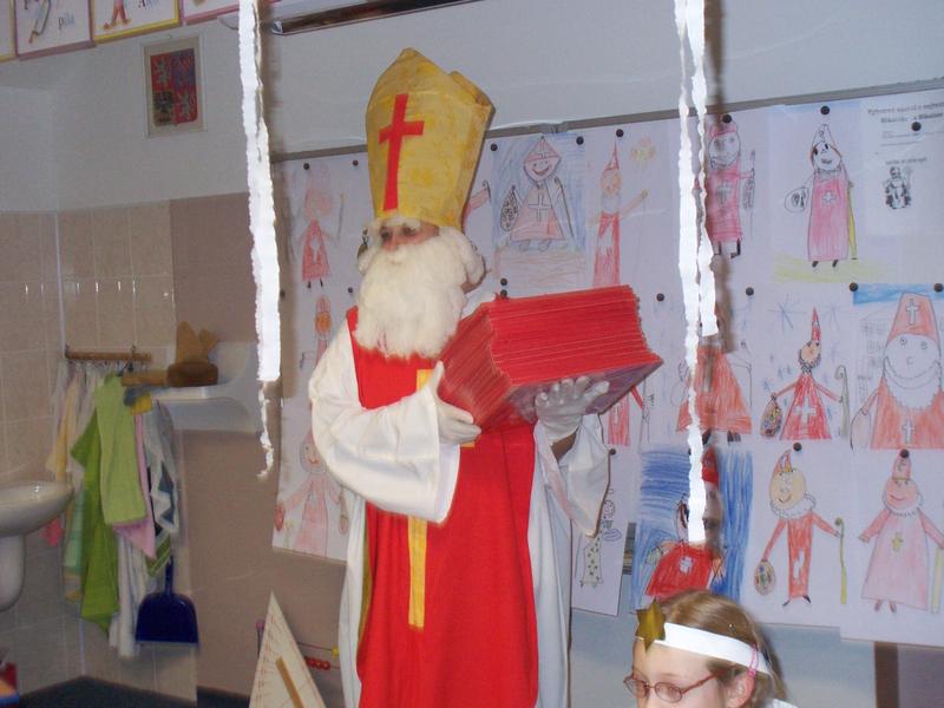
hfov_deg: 38.9
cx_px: 472
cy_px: 354
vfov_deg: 29.7
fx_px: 1336
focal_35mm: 49
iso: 200
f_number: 4
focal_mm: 8
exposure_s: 1/80
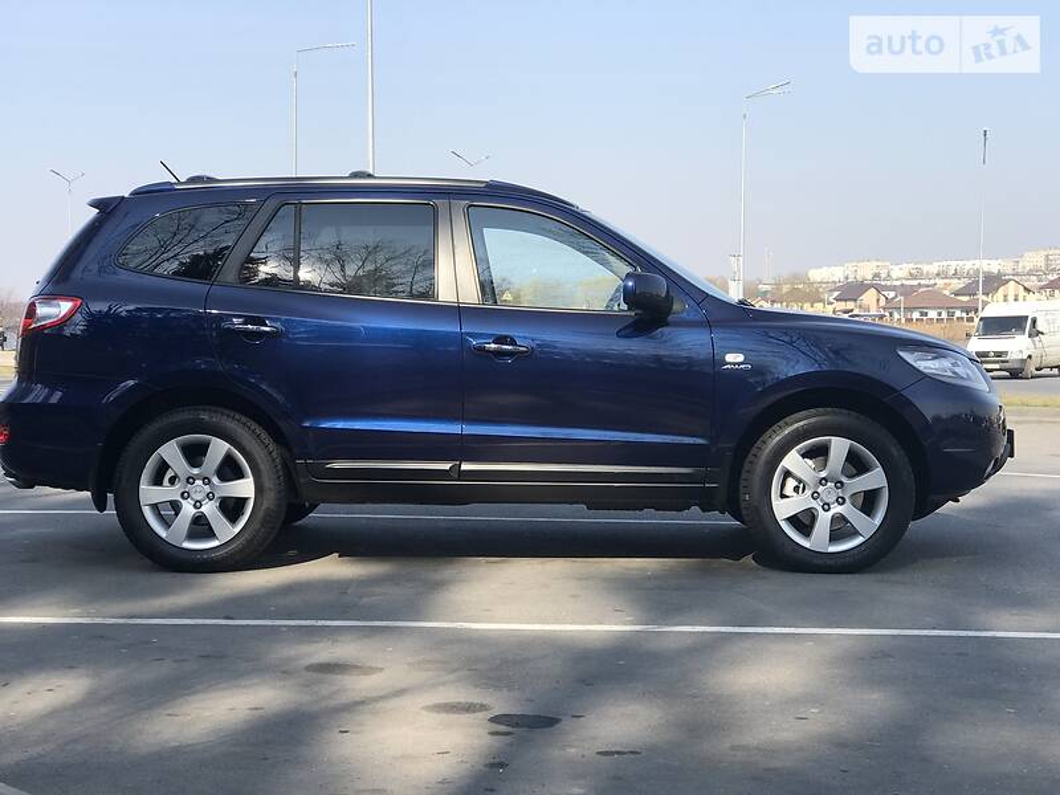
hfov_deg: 33.8
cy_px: 398
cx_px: 530
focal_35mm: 57
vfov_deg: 25.7
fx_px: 1745
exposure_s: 1/507
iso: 20
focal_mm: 6.6
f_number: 2.8
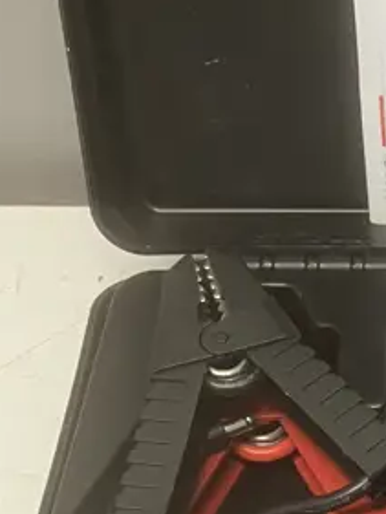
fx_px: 1515
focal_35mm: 102
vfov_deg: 18.7
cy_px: 519
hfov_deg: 13.8
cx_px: 554
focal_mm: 3.99
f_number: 1.8
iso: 80
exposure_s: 1/50
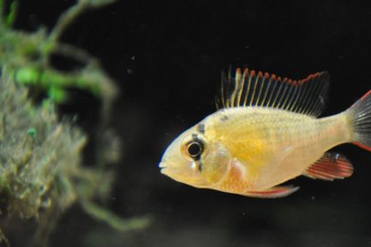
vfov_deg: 5.1
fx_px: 2778
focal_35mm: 270
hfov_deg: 7.6
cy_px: 138
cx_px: 230
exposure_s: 1/30
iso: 1600
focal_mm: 105
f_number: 5.6
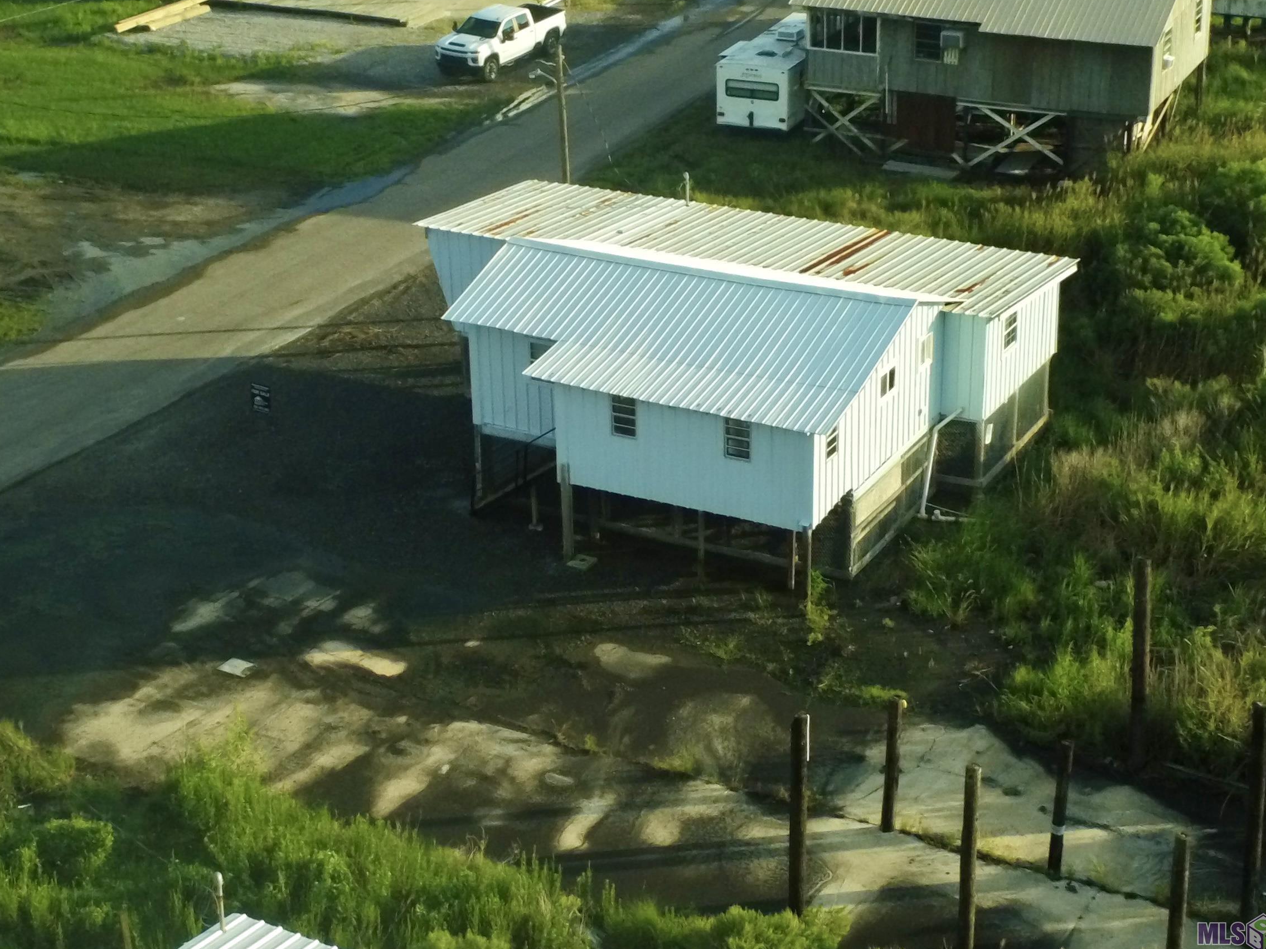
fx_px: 2560
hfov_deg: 27.8
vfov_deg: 21.0
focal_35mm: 70
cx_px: 638
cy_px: 474
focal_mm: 4
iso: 116
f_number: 2.4
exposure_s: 1/961
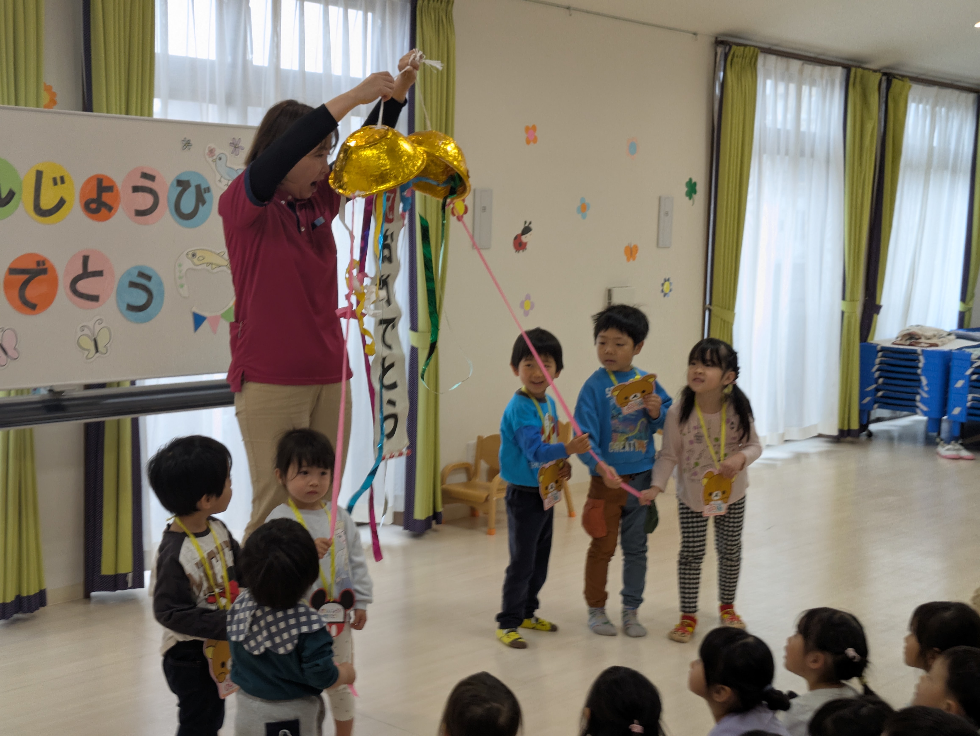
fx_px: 1444
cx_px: 490
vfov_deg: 28.6
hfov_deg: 37.5
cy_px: 368
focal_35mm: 51
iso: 39
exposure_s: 1/100
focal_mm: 5.43
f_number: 1.89
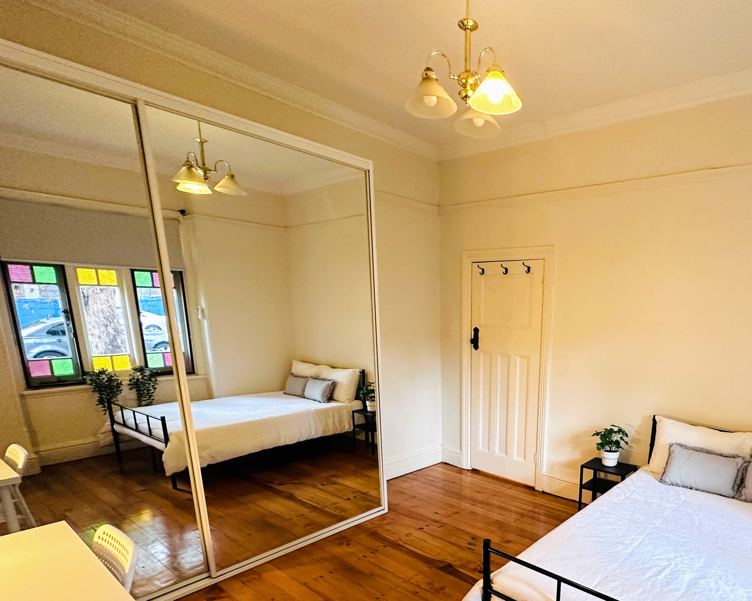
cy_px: 427
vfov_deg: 62.9
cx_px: 528
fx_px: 467
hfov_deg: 74.1
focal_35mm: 21
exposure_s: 1/60
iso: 320
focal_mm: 2.22
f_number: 2.2
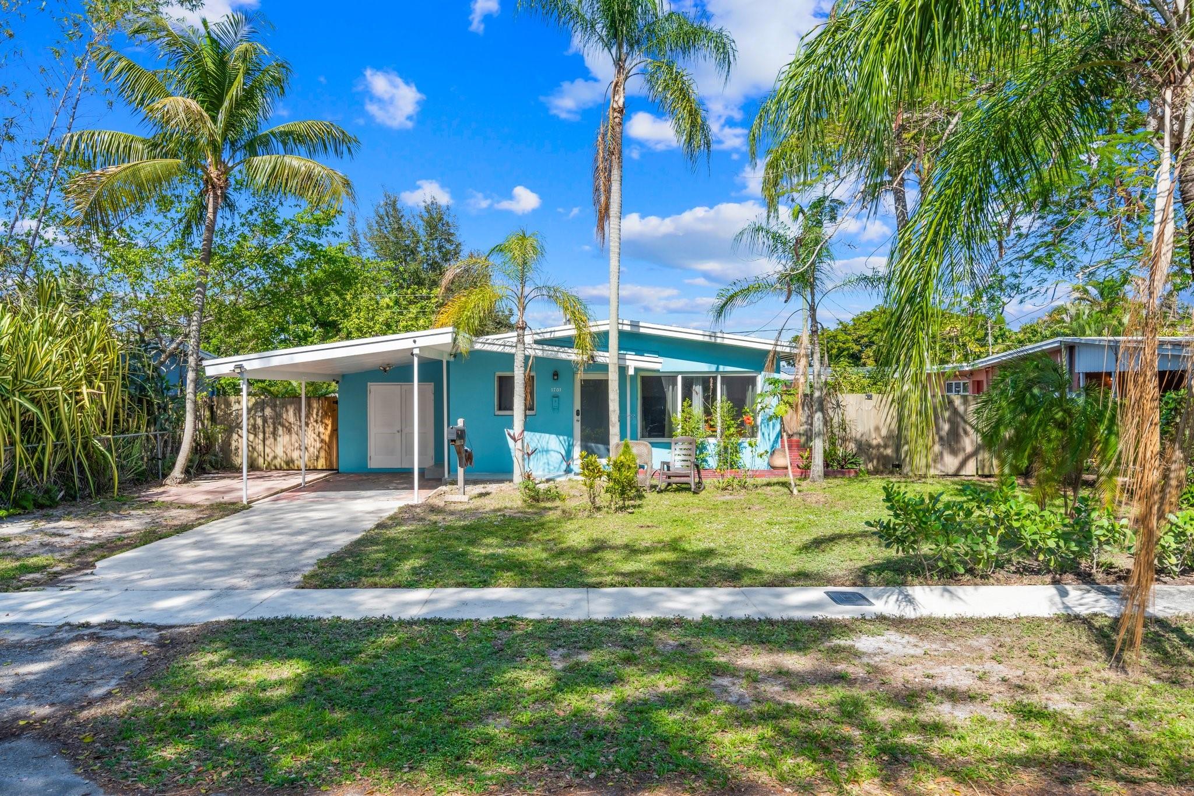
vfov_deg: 51.3
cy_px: 398
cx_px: 597
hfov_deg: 71.5
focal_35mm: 25
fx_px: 829
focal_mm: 25
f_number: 11
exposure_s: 1/100
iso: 400
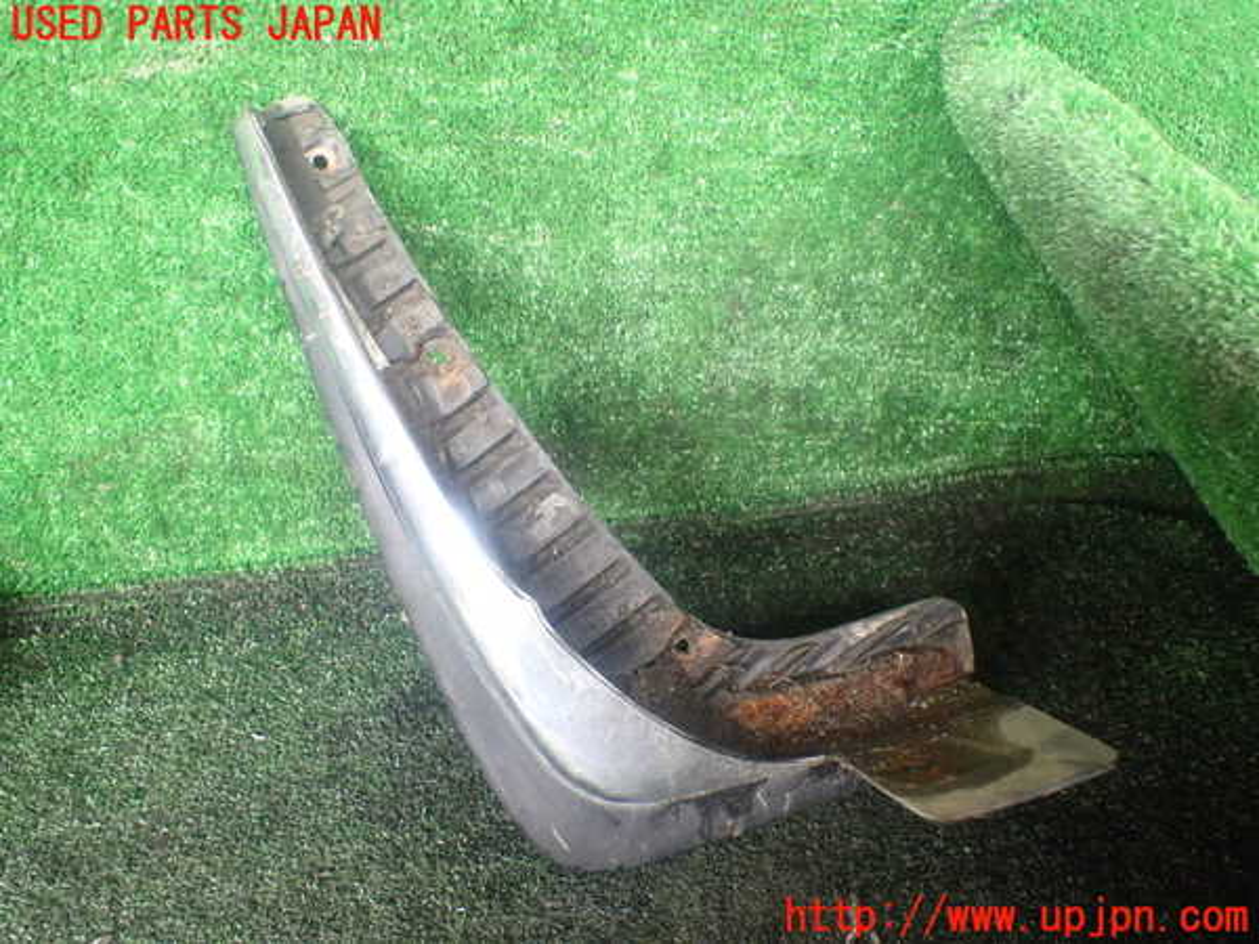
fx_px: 1091
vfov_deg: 46.8
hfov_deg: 60.0
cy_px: 472
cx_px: 630
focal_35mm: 30
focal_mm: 5.4
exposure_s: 1/125
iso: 640
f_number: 2.3
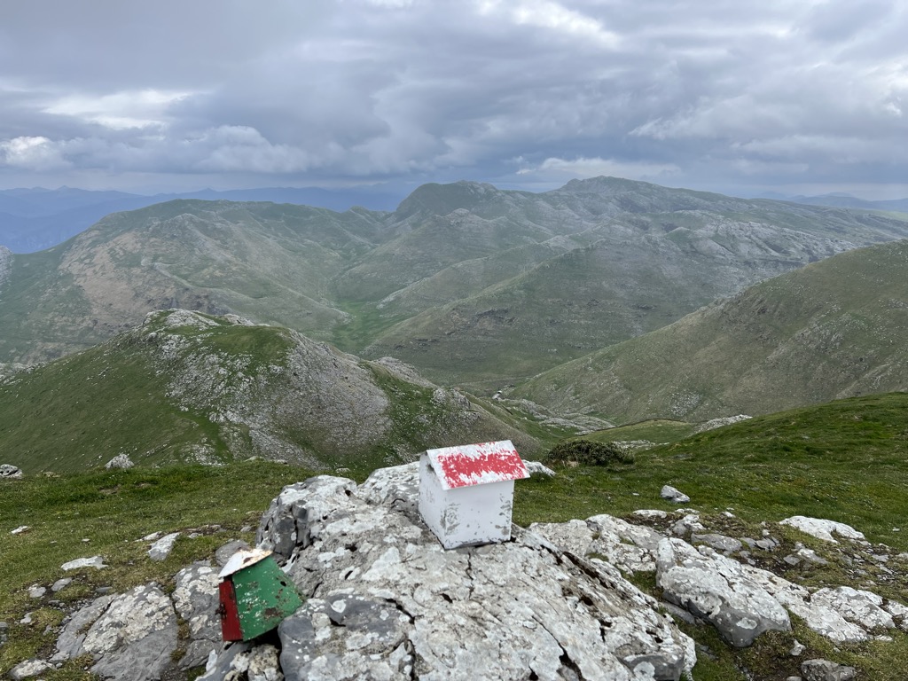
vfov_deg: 53.1
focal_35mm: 26
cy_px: 340
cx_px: 454
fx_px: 682
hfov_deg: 67.3
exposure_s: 1/2762
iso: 50
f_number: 1.5
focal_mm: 5.7
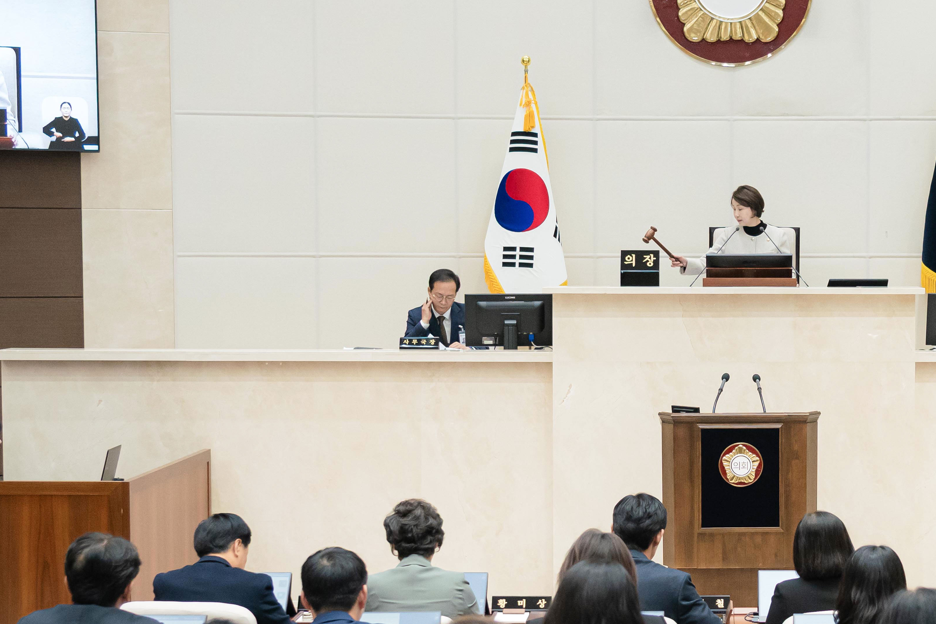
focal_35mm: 84
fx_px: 2184
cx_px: 738
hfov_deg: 23.9
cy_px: 399
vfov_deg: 16.2
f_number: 4
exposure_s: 1/250
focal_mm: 35
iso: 4000
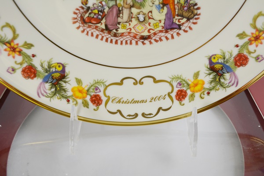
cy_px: 88
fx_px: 264
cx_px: 132
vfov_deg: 36.9
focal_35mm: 36
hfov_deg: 53.1
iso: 250
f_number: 5.6
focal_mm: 24
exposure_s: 1/125
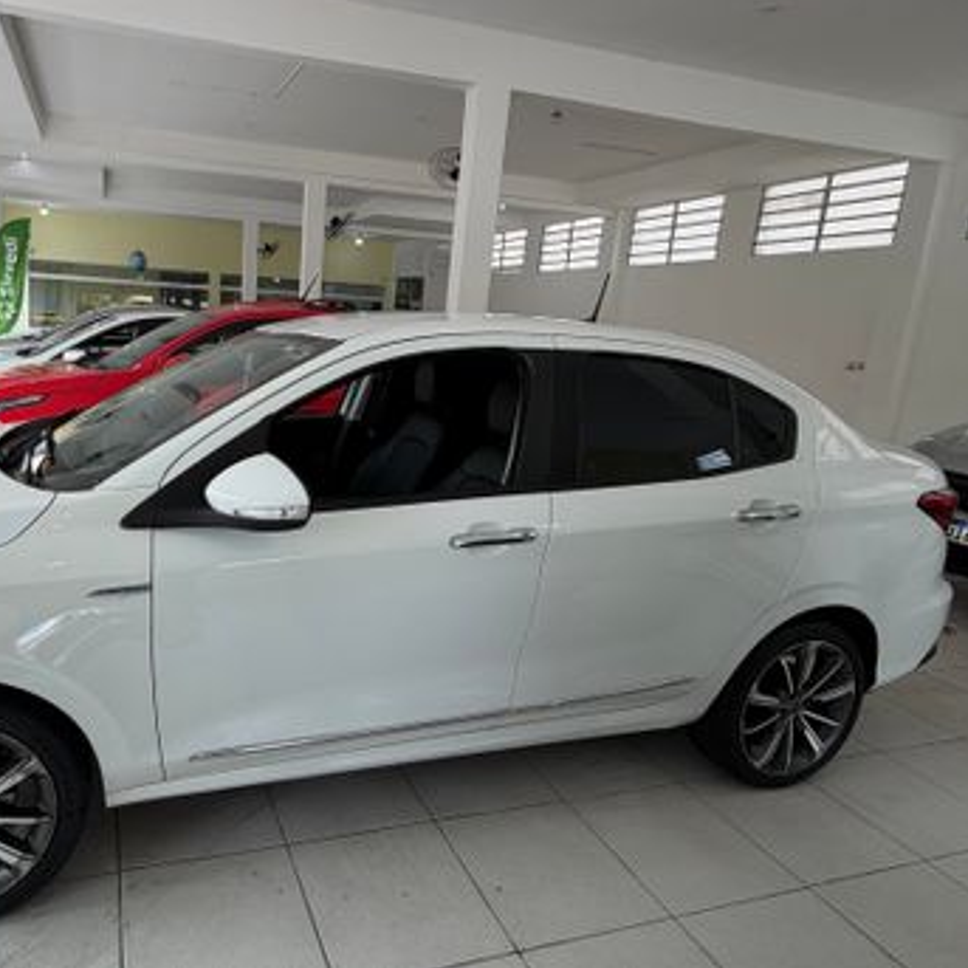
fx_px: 538
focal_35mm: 17
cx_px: 310
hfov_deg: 80.7
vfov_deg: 84.0
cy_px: 471
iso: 32
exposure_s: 1/120
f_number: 2.2
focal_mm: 2.22
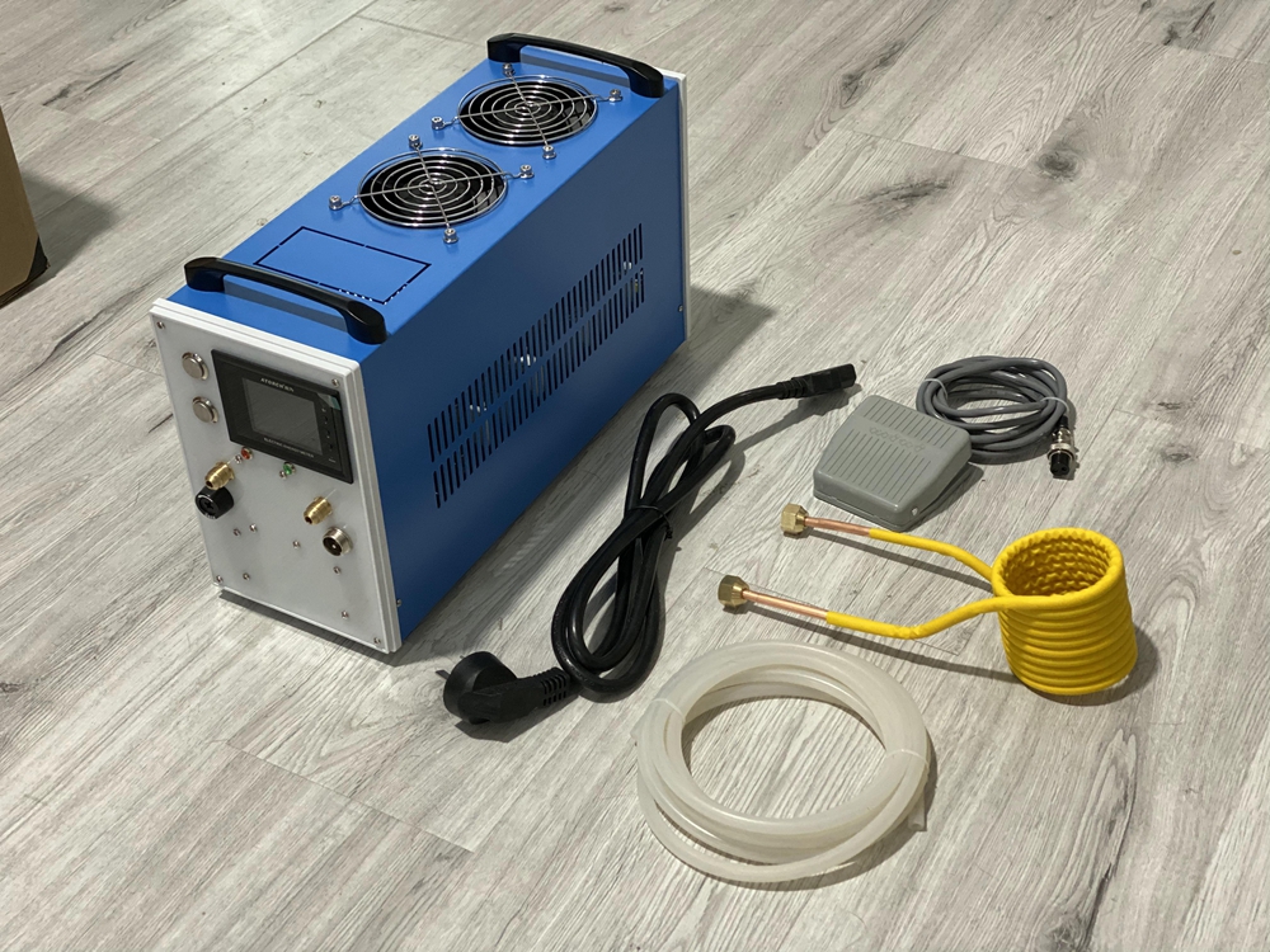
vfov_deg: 28.0
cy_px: 476
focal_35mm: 52
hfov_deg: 36.8
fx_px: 1908
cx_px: 635
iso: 200
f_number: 2
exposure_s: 1/50
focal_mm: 6
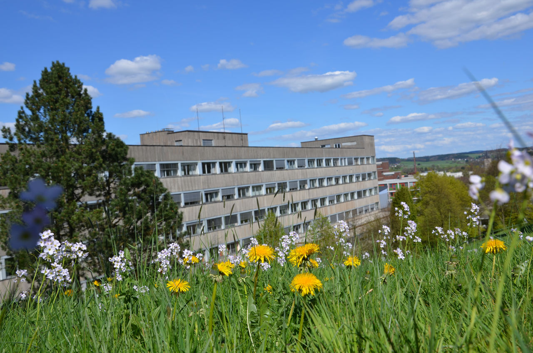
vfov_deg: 34.1
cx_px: 266
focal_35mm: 39
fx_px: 576
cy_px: 176
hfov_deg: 49.6
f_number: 9
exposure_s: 1/320
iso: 100
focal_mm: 26
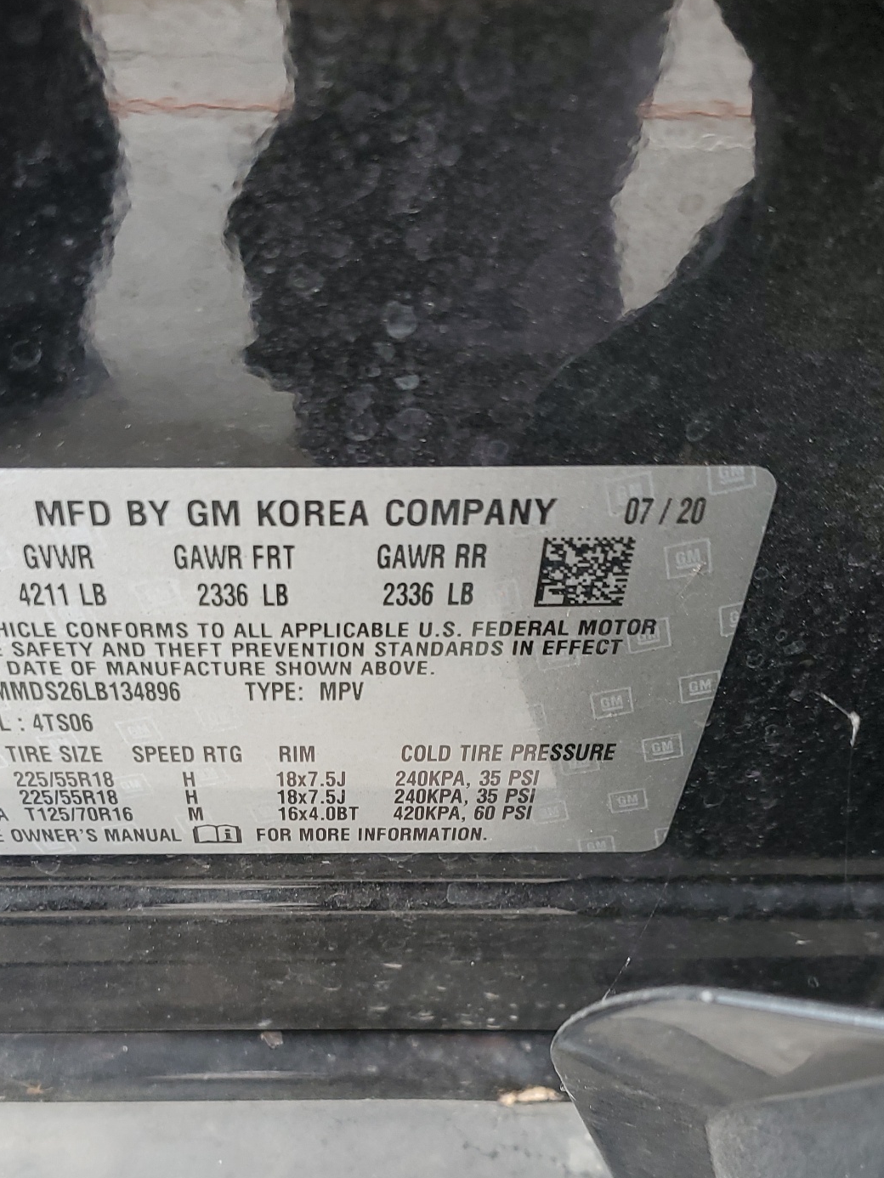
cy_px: 853
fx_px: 1362
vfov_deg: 45.5
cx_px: 316
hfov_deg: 35.7
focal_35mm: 40
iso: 59
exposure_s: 1/60.2
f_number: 1.5
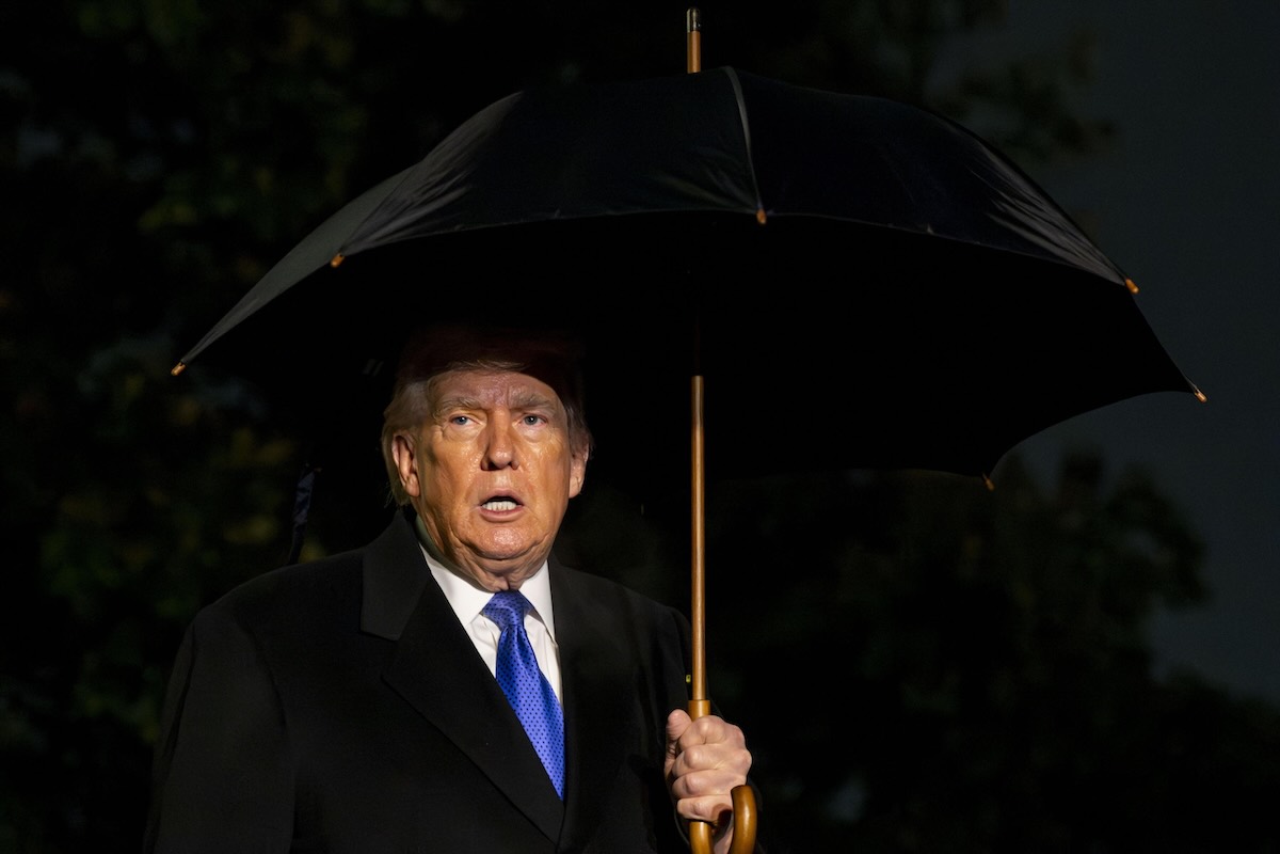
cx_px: 640
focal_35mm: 105
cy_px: 427
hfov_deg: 19.5
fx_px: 3733
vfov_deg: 13.0
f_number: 2.8
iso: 25600
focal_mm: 70
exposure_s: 1/320
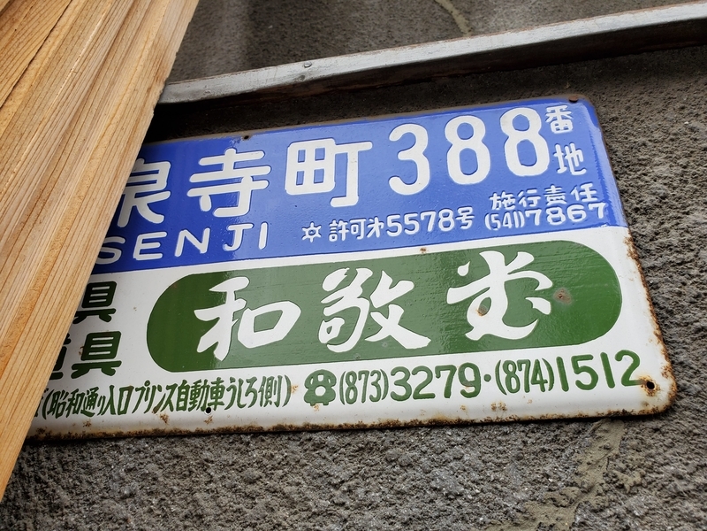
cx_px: 354
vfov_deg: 53.1
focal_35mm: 26
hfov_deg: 67.3
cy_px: 266
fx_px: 531
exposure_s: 1/138
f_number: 2.4
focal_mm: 4.3
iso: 50
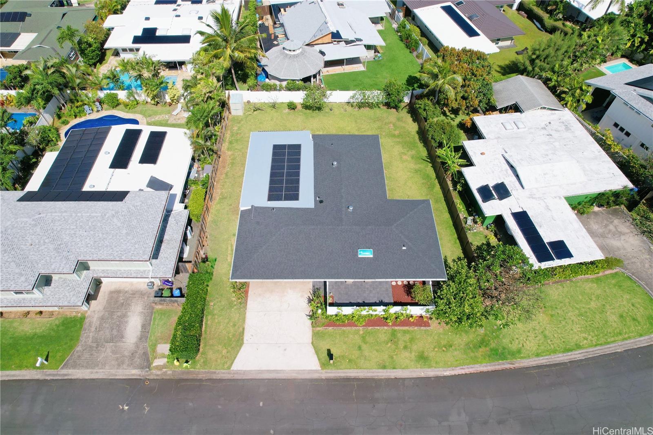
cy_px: 218
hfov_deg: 78.6
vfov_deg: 57.2
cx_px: 326
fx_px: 399
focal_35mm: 22
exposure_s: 1/3200
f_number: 2.8
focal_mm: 8.38
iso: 200
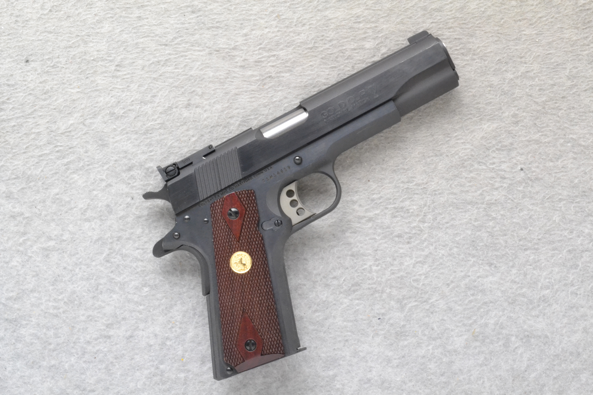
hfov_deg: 33.4
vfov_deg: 22.6
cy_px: 198
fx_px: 988
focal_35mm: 60
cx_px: 296
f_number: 20
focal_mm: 40
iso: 3200
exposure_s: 1/60
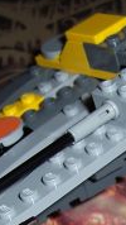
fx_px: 713
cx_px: 150
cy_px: 236
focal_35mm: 120
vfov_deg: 17.4
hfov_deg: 9.9
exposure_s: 1/60
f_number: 2.7
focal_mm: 5.6
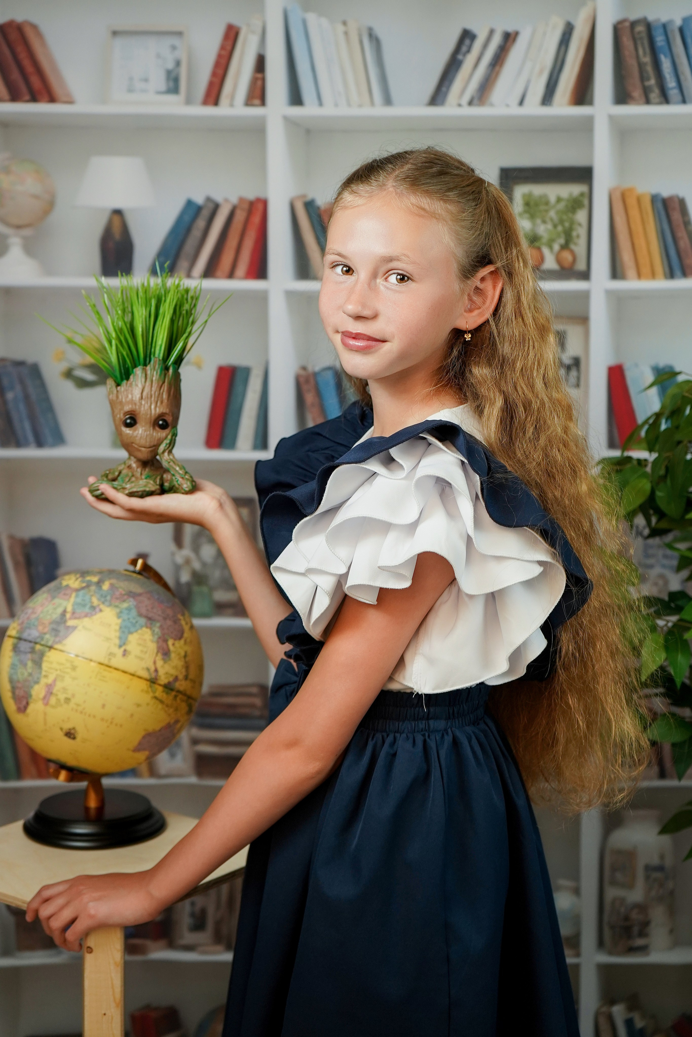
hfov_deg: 27.5
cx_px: 346
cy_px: 518
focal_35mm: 49
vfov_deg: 40.3
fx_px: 1413
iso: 1000
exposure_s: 1/125
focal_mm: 49
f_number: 5
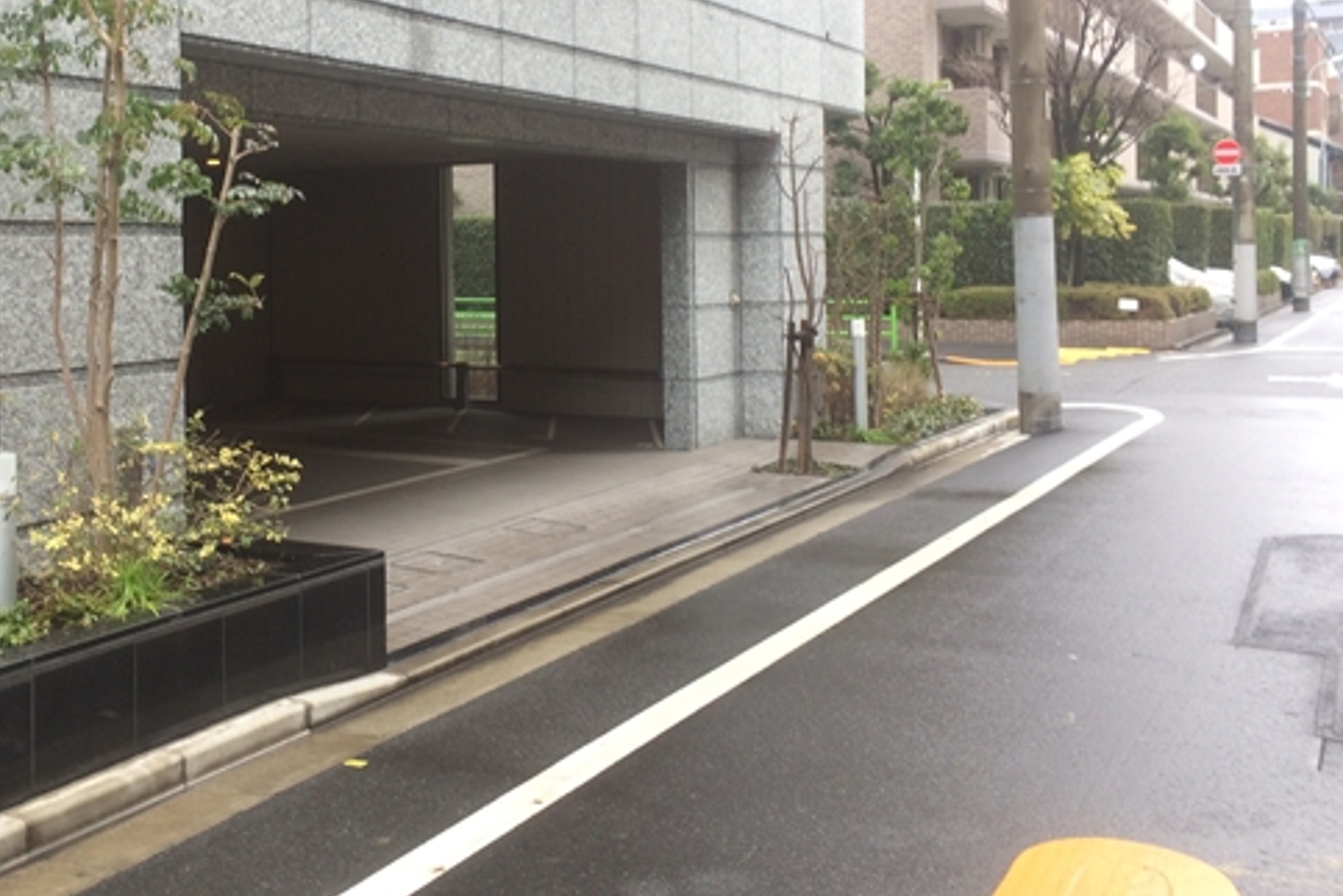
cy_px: 259
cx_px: 481
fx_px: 1492
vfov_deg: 32.9
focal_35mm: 40
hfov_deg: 47.9
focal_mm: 4.15
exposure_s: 1/60
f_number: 2.2
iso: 40
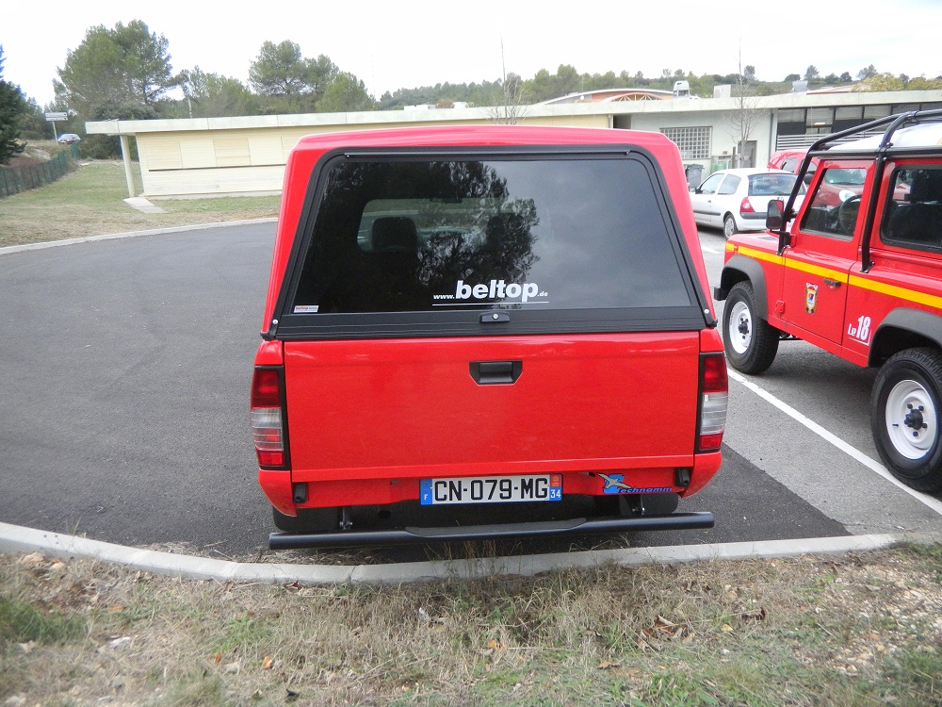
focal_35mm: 28
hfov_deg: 63.4
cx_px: 471
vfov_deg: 49.7
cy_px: 354
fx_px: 762
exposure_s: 1/250
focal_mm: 5
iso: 280
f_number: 3.9
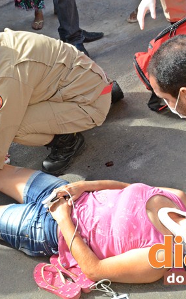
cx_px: 64
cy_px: 150
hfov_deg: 18.5
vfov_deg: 29.4
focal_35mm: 70
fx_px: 568
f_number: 13
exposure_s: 1/640
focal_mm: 30
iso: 2000
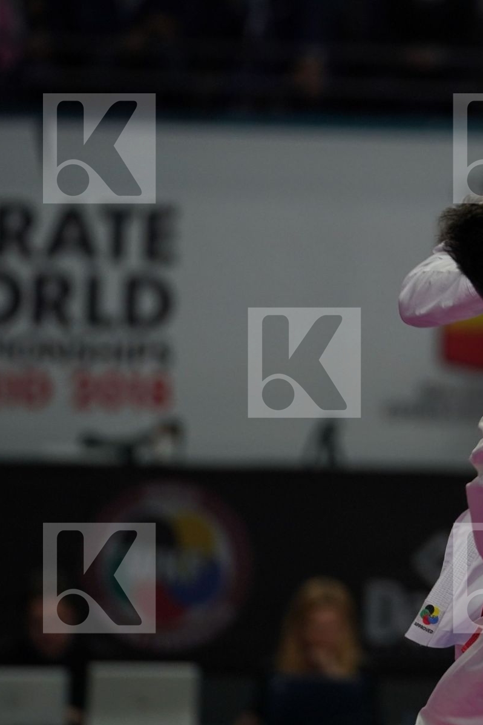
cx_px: 510
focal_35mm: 451
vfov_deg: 4.6
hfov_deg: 3.0
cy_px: 363
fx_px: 9076
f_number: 2.8
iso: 800
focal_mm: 200
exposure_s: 1/1000
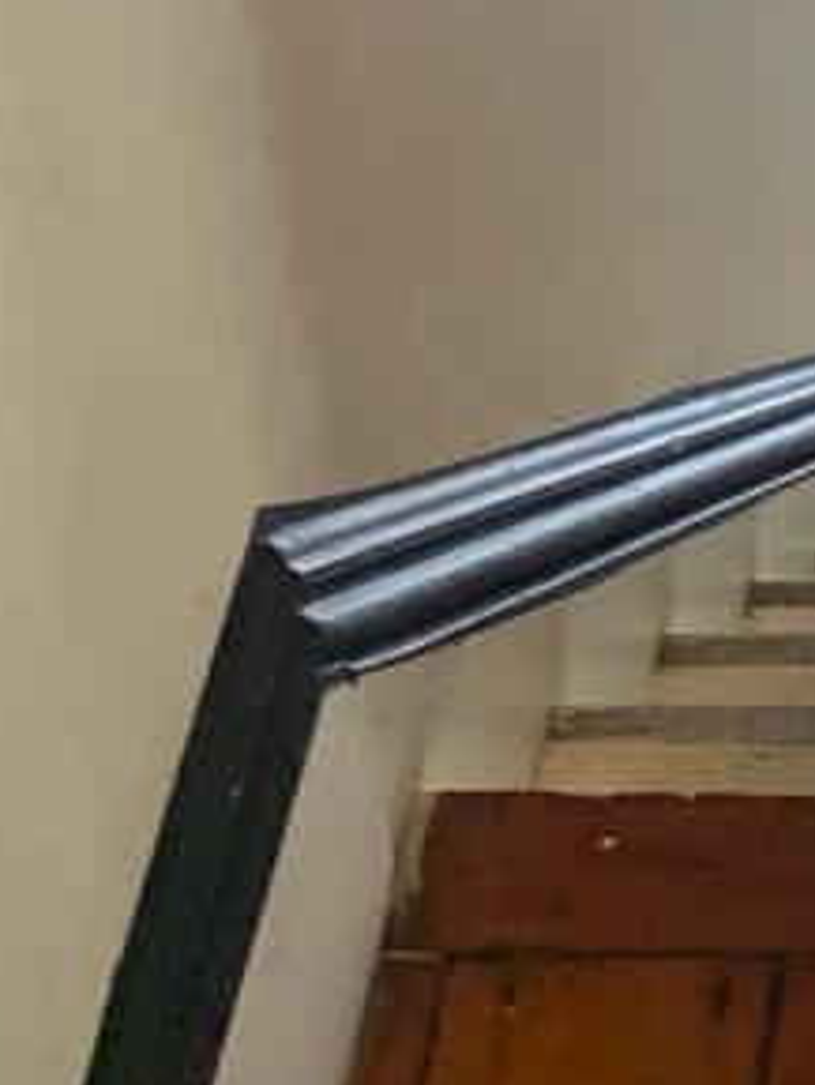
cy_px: -976
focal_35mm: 138
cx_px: 1566
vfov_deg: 12.8
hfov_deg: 10.0
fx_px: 4329
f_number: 1.8
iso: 250
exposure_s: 1/60
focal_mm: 4.25
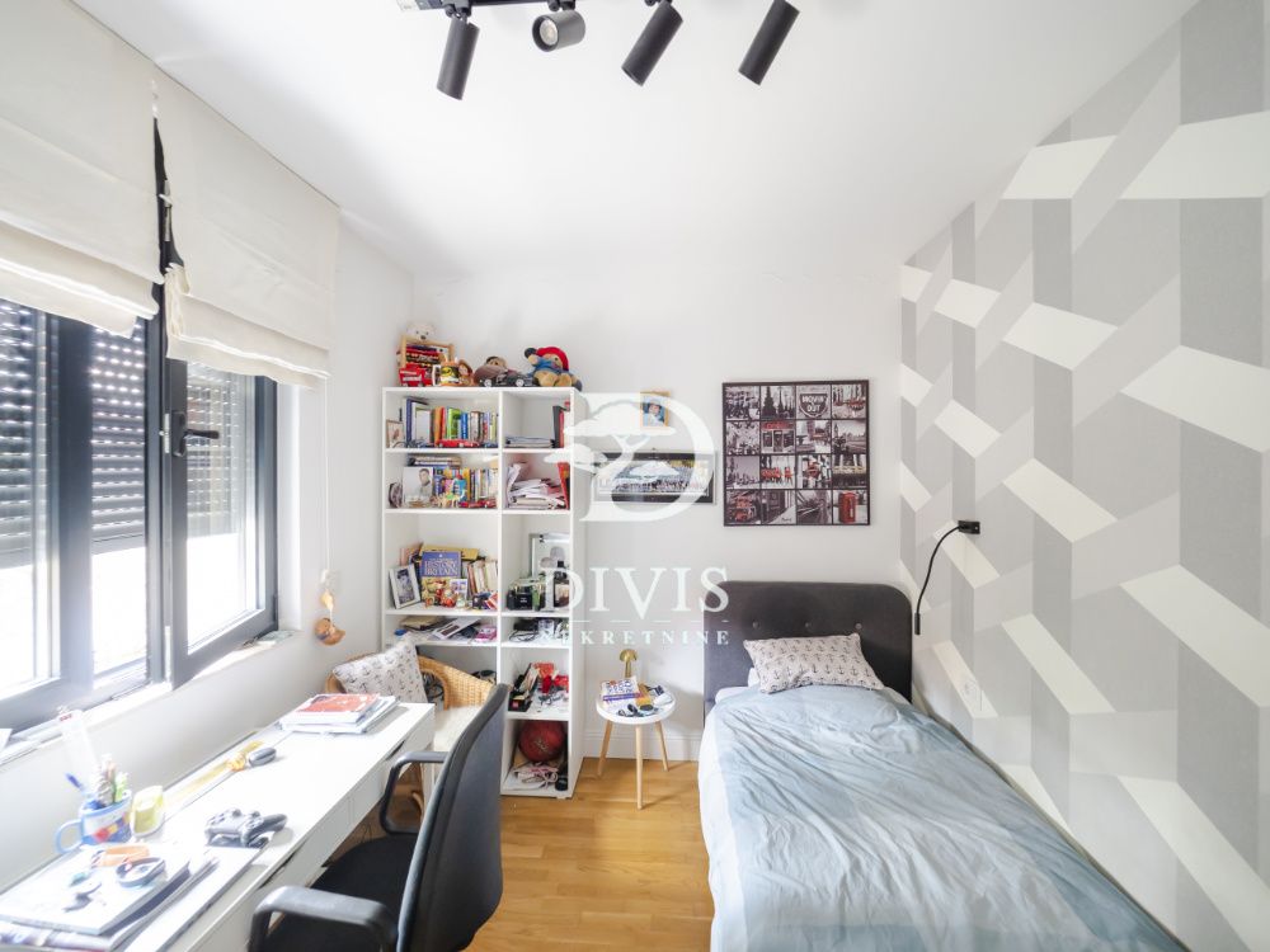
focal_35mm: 14
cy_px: 476
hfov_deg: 102.1
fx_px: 514
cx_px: 635
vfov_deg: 85.7
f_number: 4
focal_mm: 7
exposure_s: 1/5
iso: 400
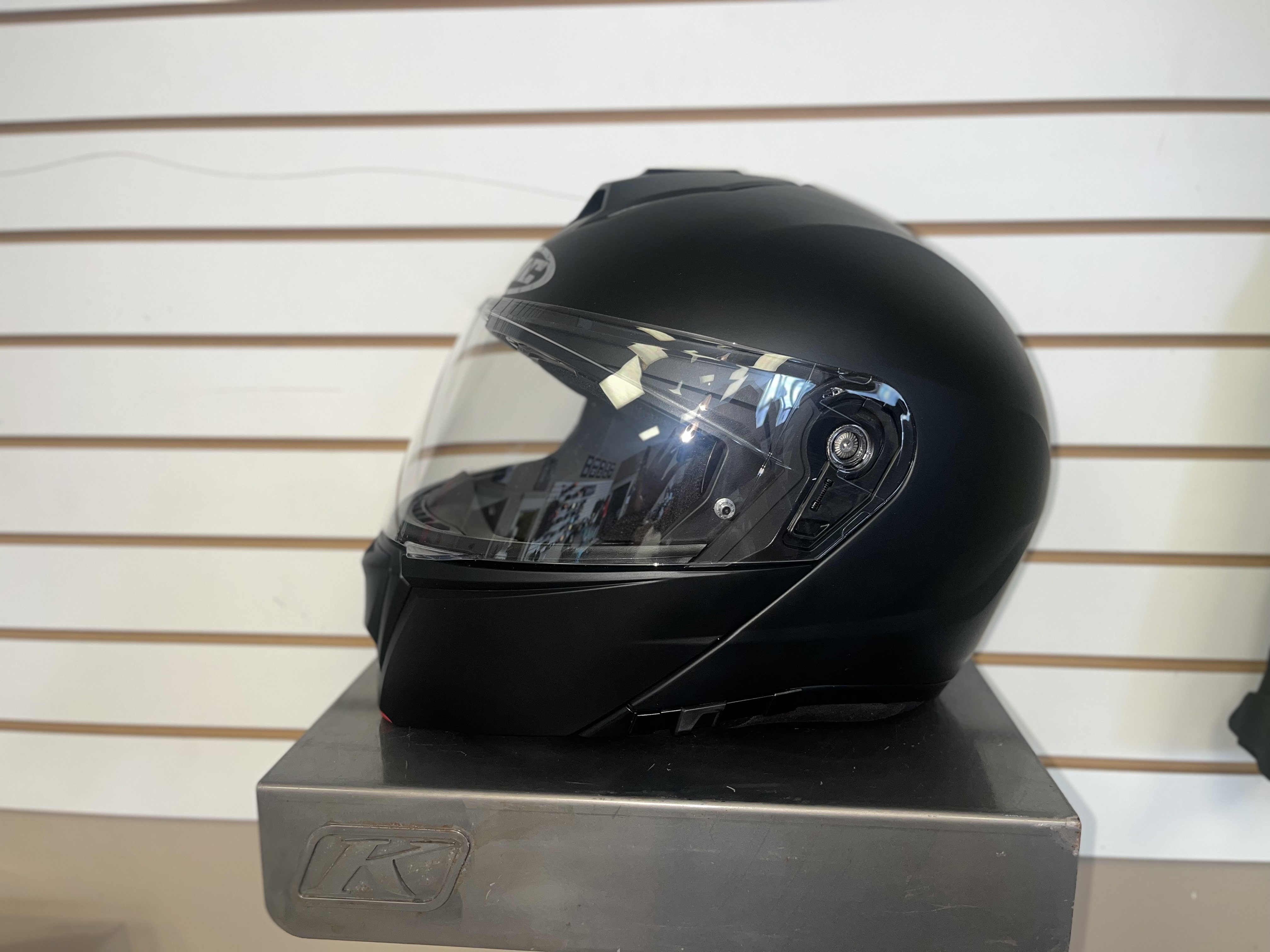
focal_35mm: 26
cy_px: 476
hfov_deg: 67.3
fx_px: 954
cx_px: 635
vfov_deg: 53.1
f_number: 1.6
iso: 40
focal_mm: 5.1
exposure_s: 1/52
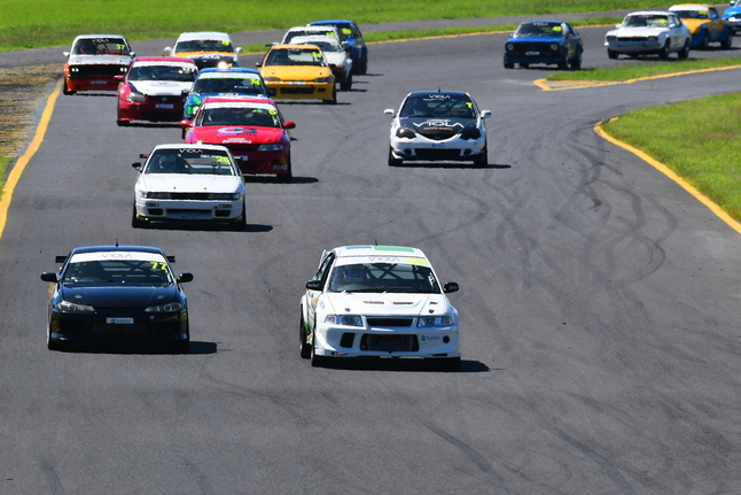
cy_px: 236
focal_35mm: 780
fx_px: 16058
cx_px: 367
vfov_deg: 1.8
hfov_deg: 2.6
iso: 500
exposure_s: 1/640
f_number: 13
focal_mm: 420
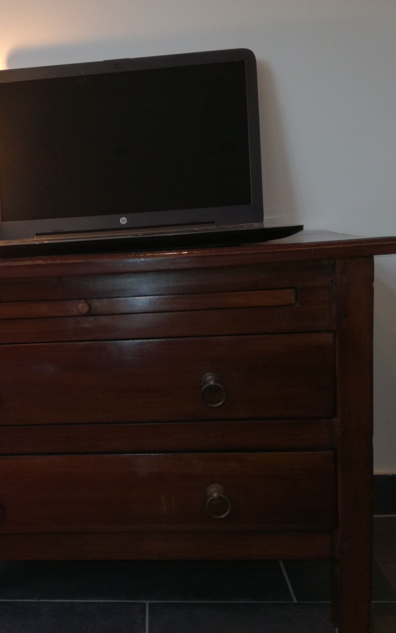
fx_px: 673
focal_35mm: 39
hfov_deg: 31.7
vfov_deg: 50.4
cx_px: 64
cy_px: 322
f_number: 2
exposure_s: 1/33.3
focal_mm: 3.79
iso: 64
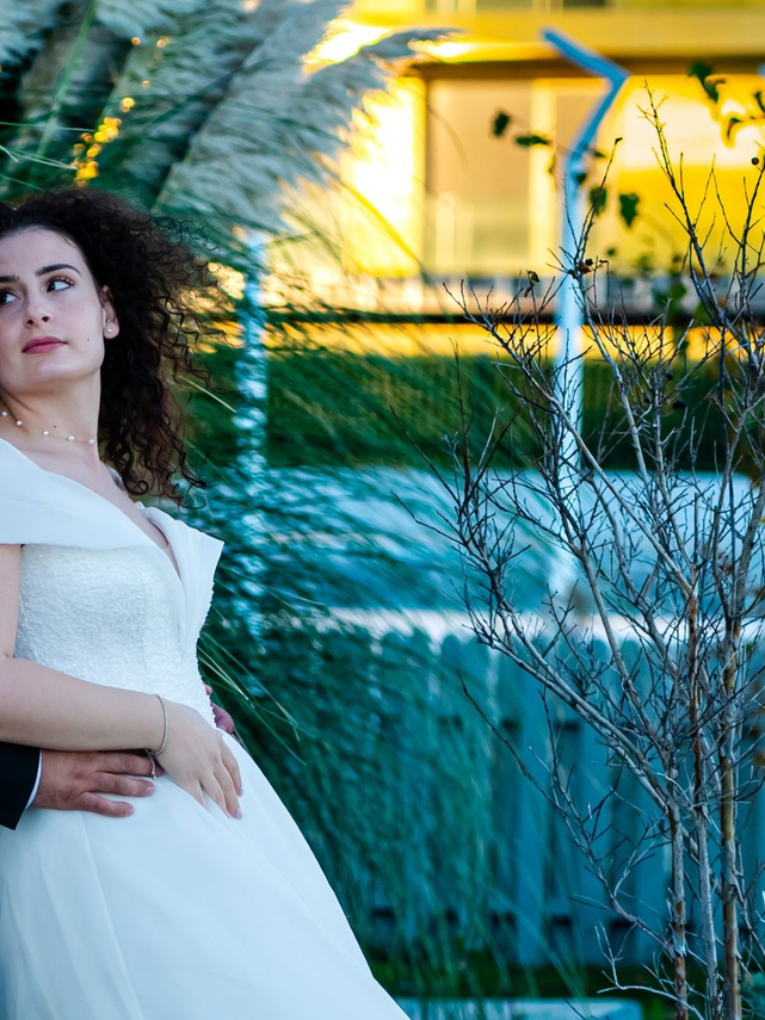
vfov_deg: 9.2
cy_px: 628
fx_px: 6366
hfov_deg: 6.9
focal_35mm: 216
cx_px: 200
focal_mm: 75
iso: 200
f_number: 2.8
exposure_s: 1/640
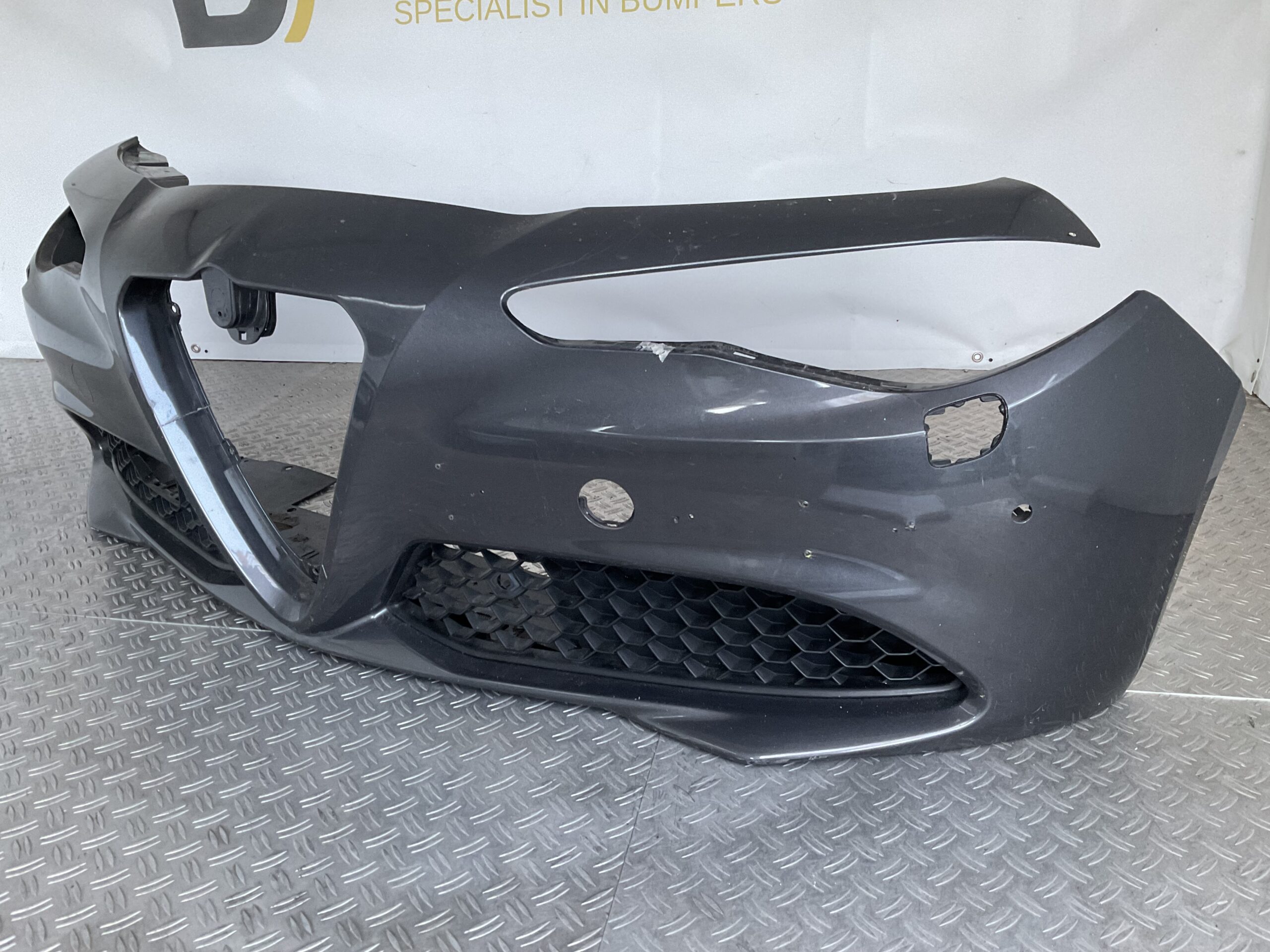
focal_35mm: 29
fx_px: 1064
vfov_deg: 48.2
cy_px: 476
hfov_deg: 61.7
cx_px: 635
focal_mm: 3
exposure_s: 1/60
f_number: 1.8
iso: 100
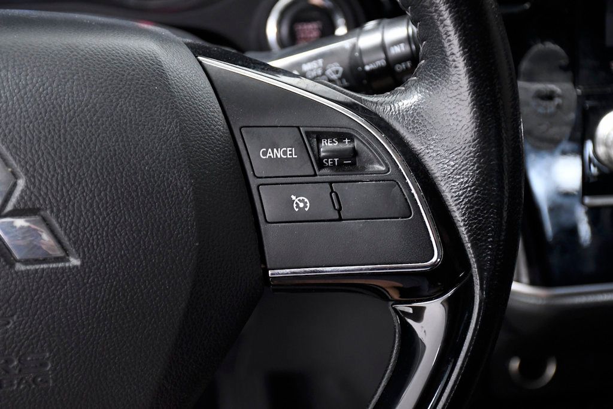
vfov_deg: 16.3
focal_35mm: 84
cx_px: 306
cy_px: 204
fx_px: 1430
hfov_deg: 24.2
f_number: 5.6
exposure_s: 1/50
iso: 2500
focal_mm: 56
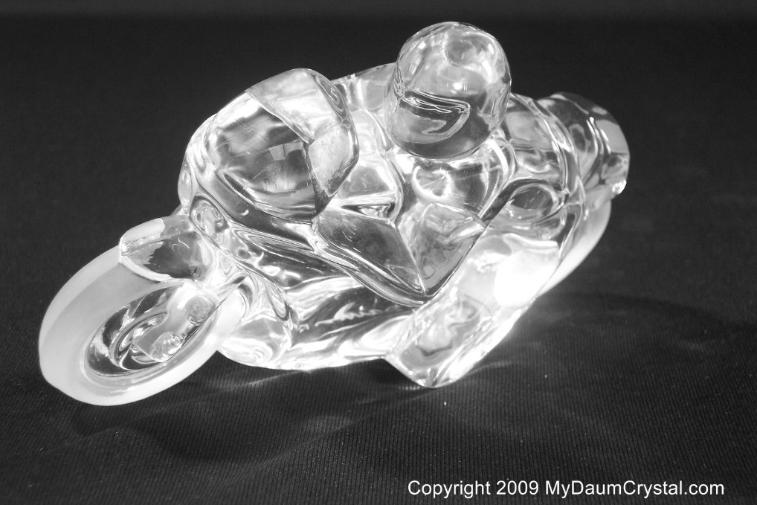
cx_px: 378
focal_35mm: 93
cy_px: 233
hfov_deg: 21.9
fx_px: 1956
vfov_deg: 14.7
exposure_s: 1/15
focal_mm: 18.7
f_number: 4.1
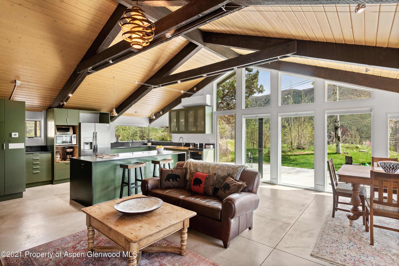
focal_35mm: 19
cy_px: 133
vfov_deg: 64.6
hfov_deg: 86.9
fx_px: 211
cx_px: 200
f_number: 7.1
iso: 1000
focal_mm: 19
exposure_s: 1/50
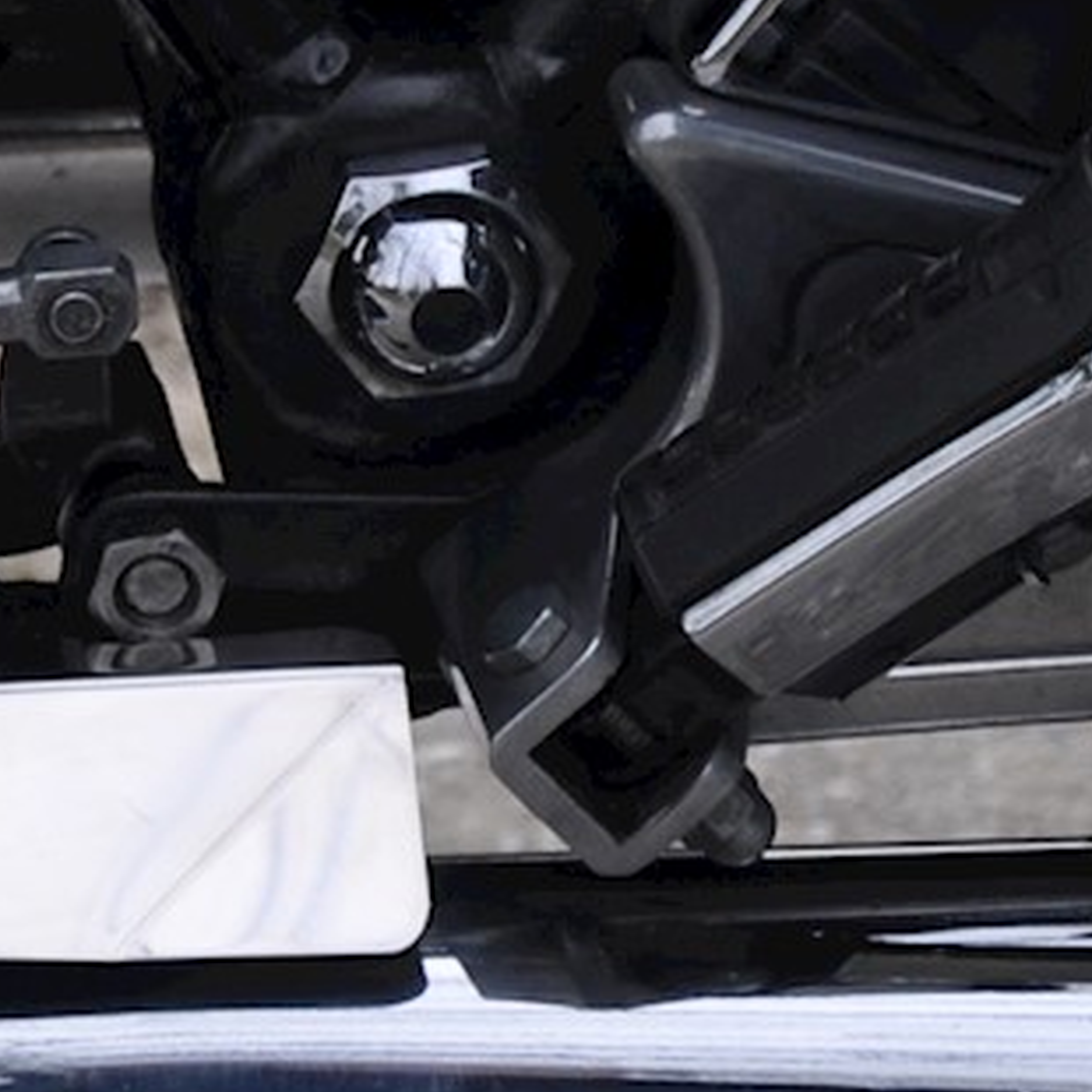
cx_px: -1487
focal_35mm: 489
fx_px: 17453
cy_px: -587
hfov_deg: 3.5
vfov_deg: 3.6
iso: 200
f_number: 7.1
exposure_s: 1/200
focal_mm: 62
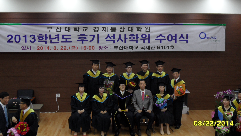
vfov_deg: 27.0
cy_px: 50
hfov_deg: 46.4
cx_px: 121
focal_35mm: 44
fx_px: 281
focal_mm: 6.5
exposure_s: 1/45
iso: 160
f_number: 3.6
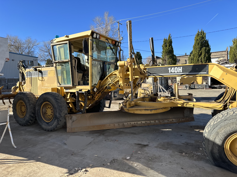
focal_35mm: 24
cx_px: 118
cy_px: 88
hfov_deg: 71.6
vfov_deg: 56.8
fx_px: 164
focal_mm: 6.86
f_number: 1.78
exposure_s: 1/1779
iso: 80
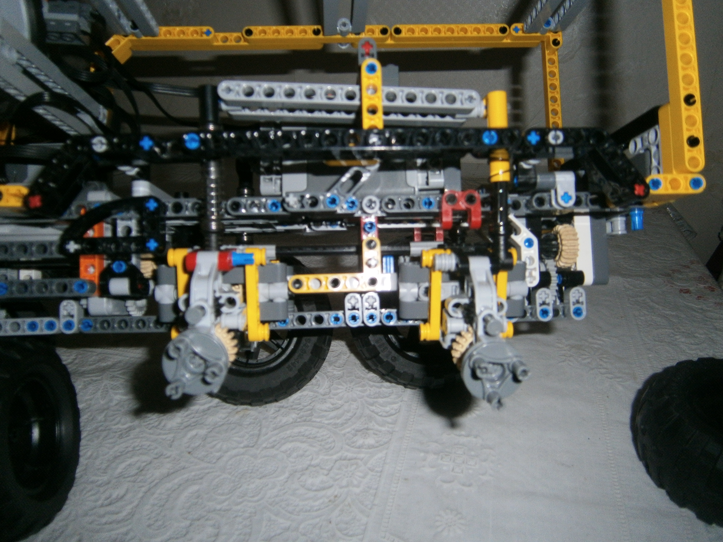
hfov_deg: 67.3
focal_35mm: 26
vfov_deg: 53.1
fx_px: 543
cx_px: 362
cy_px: 271
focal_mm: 4.7
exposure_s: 1/30
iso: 125
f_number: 2.8
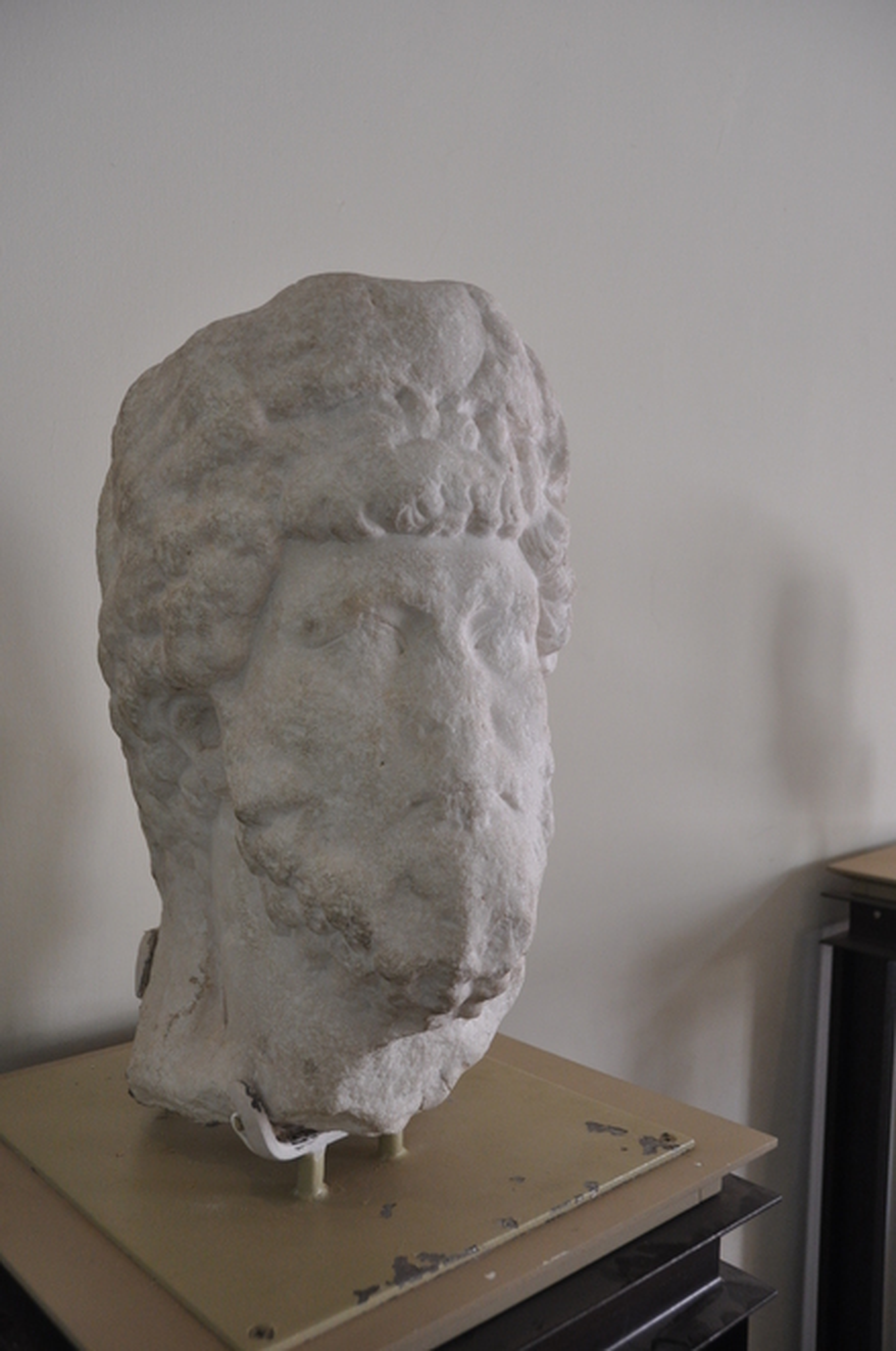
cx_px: 448
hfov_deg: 39.8
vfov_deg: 57.3
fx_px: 1236
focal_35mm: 33
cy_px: 676
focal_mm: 22
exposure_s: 1/25
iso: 800
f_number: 3.8
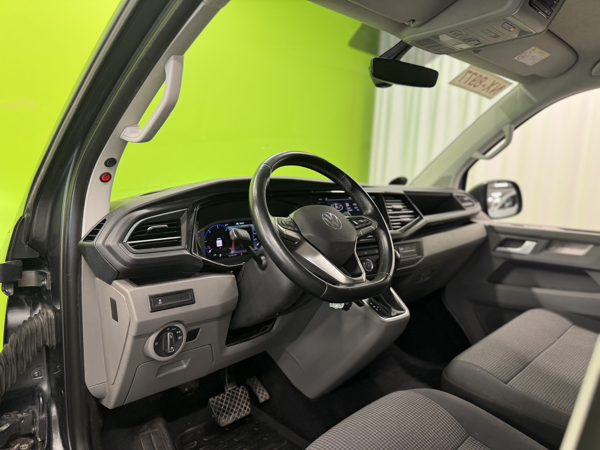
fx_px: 416
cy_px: 225
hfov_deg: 71.6
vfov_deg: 56.8
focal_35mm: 24
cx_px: 300
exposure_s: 1/50
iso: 125
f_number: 1.78
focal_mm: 6.76
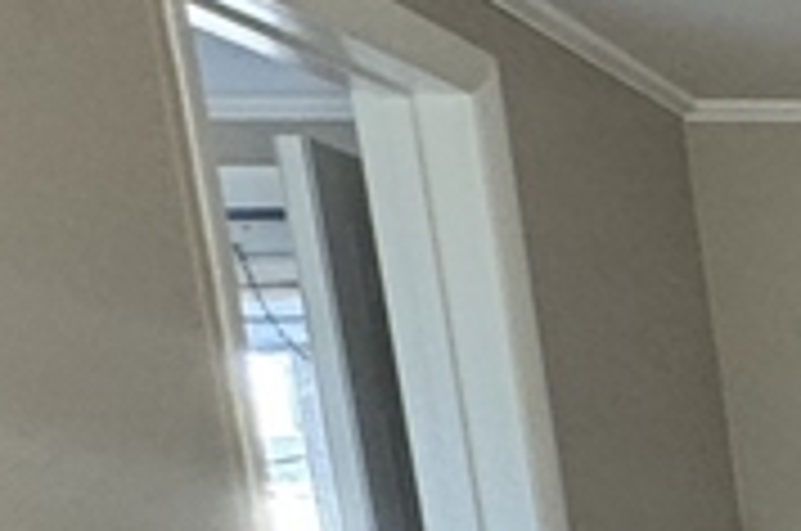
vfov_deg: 15.4
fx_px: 1866
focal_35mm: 84
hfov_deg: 14.4
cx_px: 1984
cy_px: 706
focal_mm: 2.22
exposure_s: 1/60
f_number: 2.2
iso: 200
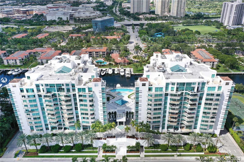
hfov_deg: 65.5
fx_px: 190
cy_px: 81
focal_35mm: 28
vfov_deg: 46.4
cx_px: 122
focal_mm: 10.26
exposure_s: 1/500
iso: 100
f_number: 5.6
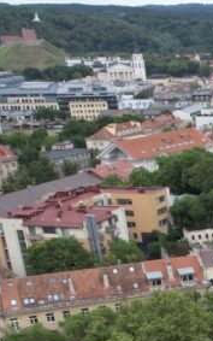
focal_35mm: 81
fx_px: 752
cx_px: 498
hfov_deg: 12.8
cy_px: 381
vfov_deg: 23.8
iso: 100
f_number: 2.8
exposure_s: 1/400
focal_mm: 8.38
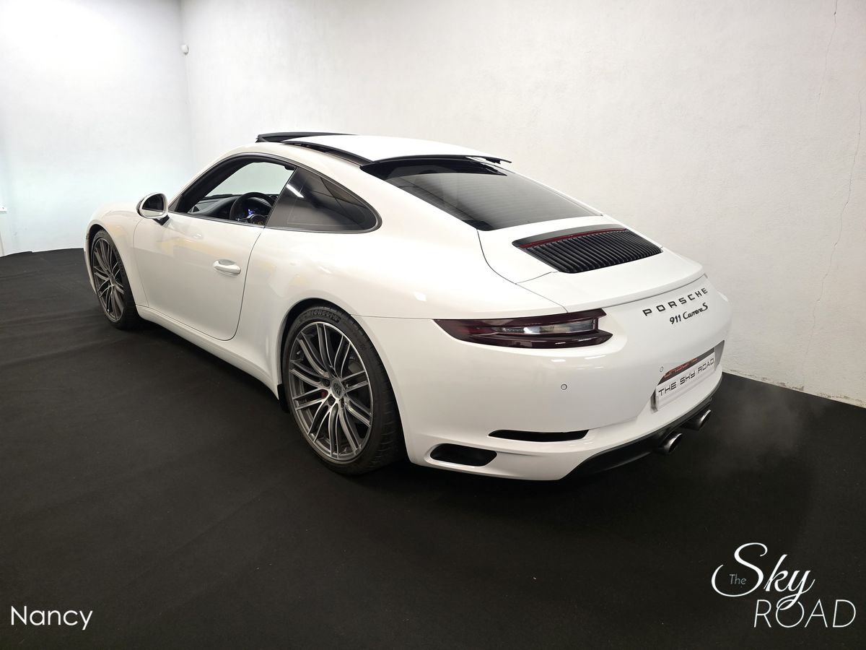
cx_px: 433
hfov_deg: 73.9
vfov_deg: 58.9
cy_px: 325
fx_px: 575
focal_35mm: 23
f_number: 1.7
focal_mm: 6.3
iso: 800
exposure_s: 1/100
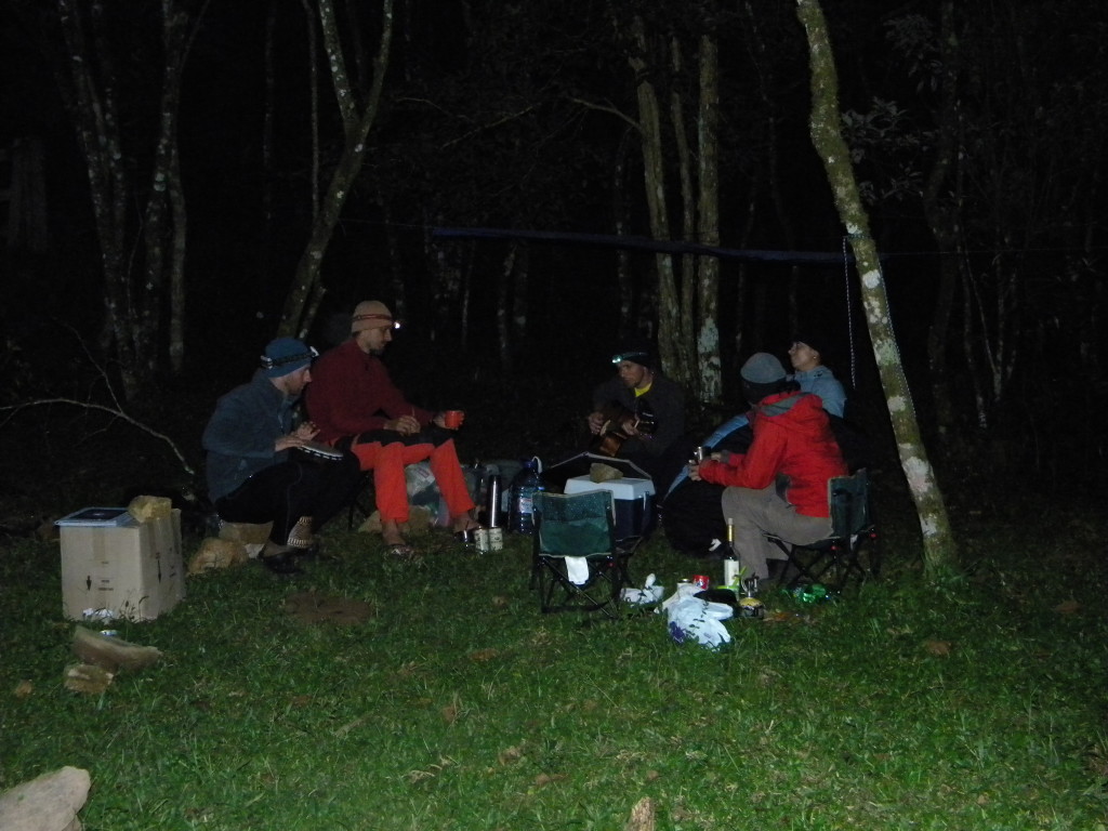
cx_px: 554
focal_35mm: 41
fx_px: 1312
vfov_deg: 35.1
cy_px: 416
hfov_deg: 45.8
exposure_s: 1/30
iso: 800
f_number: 3.8
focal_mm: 7.3
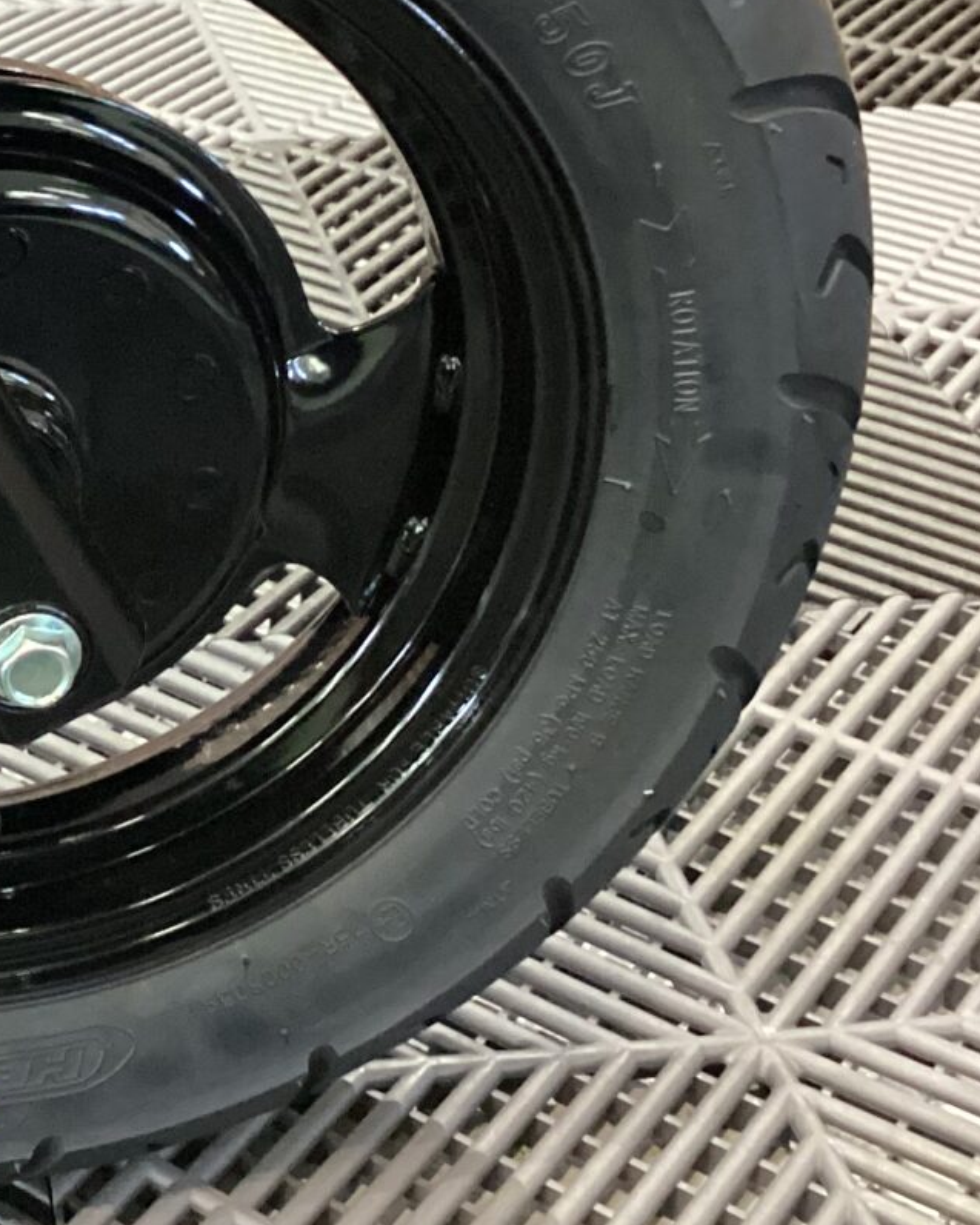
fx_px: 2646
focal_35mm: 73
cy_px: 351
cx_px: -120
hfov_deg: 20.0
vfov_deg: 25.8
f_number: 2.4
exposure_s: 1/30
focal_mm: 3.3
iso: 400
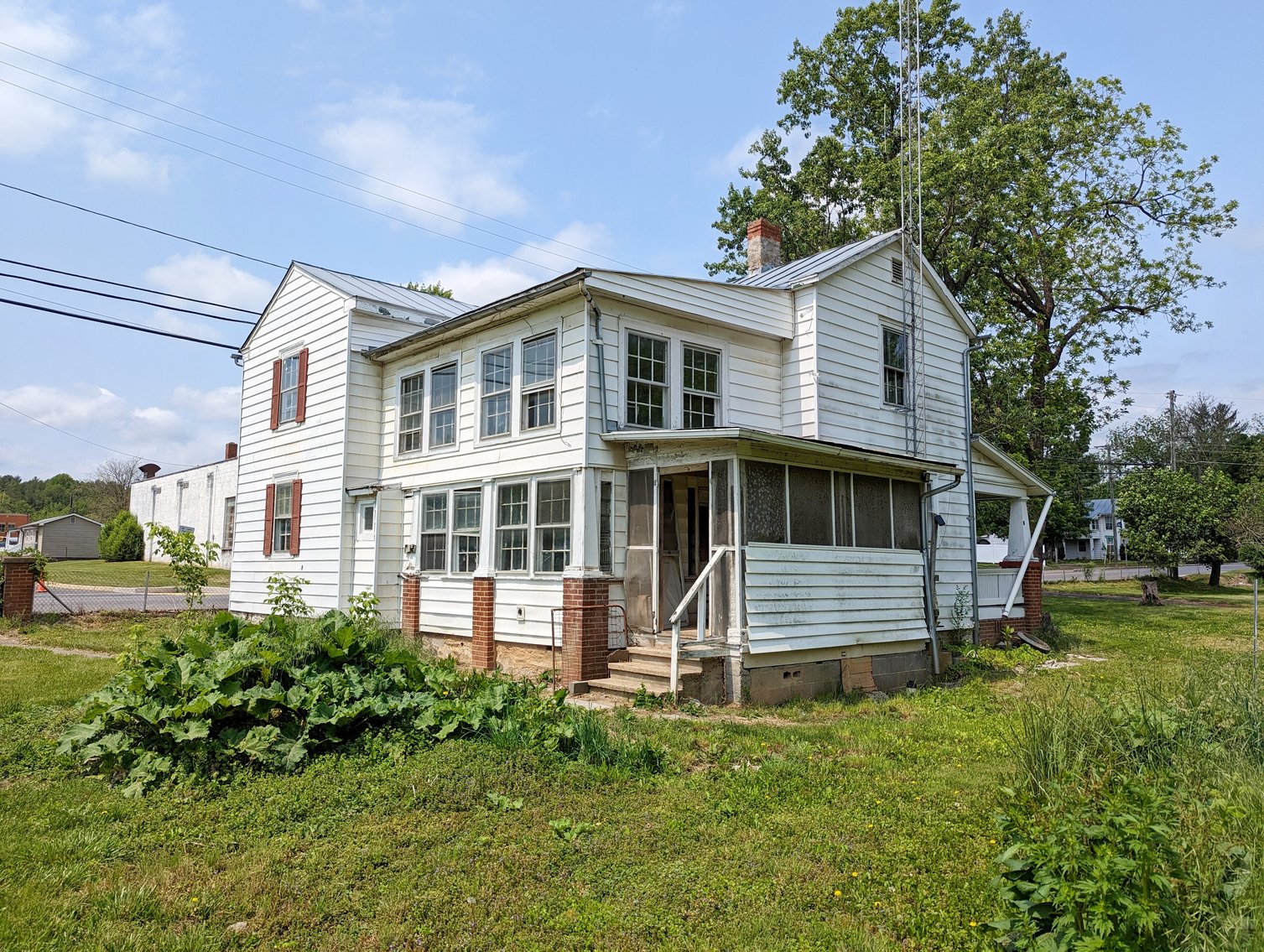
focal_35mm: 24
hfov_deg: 71.5
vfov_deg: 56.9
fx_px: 878
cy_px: 476
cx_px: 632
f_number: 1.85
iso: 43
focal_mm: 6.81
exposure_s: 1/2410
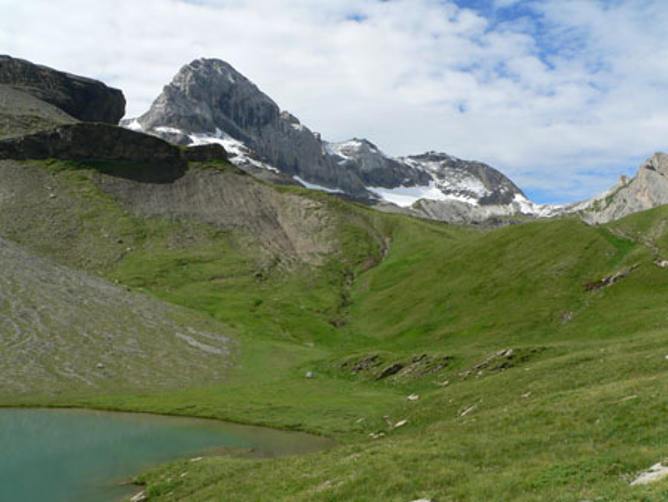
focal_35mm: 36
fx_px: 695
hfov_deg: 51.3
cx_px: 334
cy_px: 251
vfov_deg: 39.7
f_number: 5.2
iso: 80
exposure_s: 1/500
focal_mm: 6
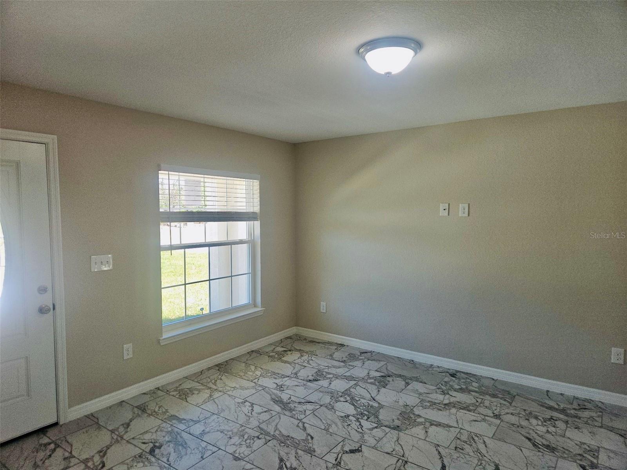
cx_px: 314
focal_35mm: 23
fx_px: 417
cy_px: 235
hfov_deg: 73.9
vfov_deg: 58.9
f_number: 1.8
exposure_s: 1/120
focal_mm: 5.4
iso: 81
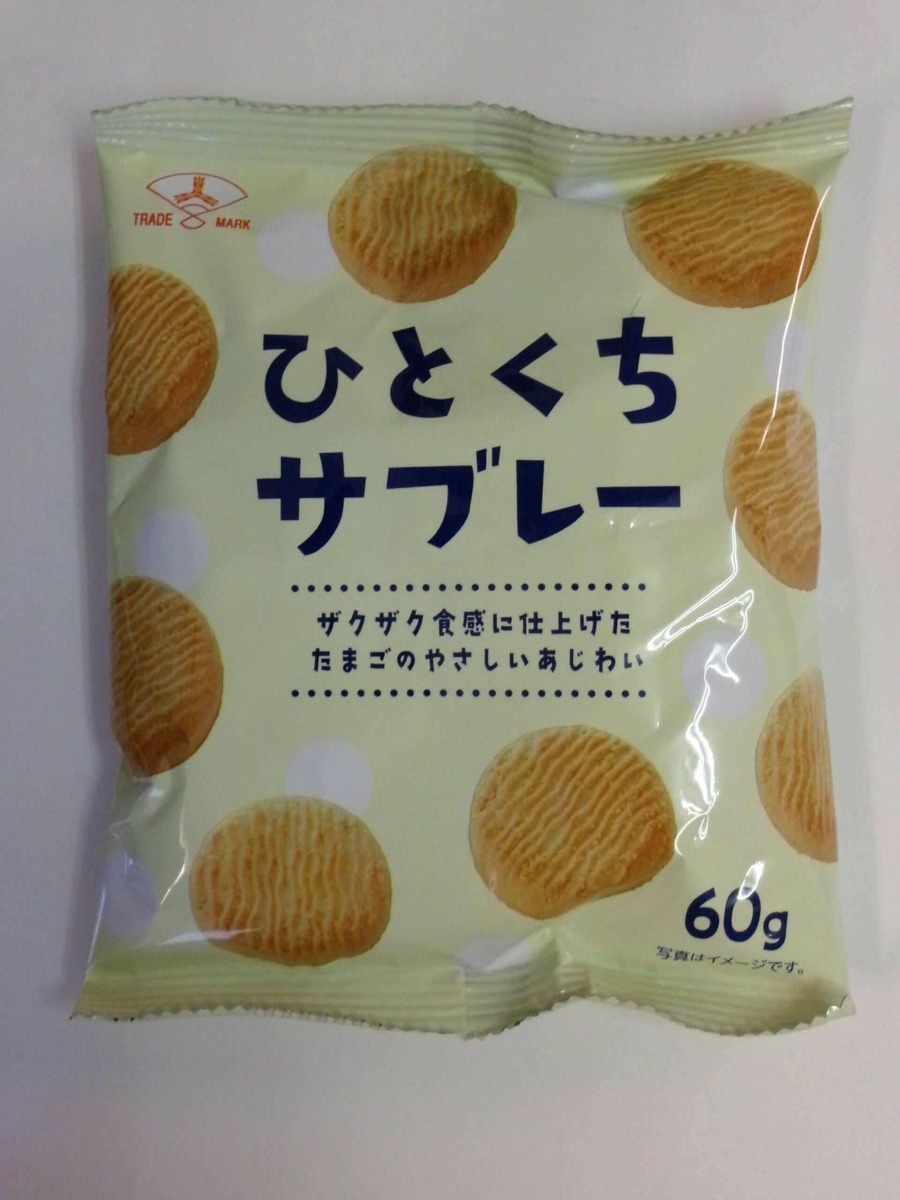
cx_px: 450
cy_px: 600
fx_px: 1837
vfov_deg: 36.2
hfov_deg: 27.5
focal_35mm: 53
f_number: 4.9
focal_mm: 9.5
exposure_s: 1/80
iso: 800
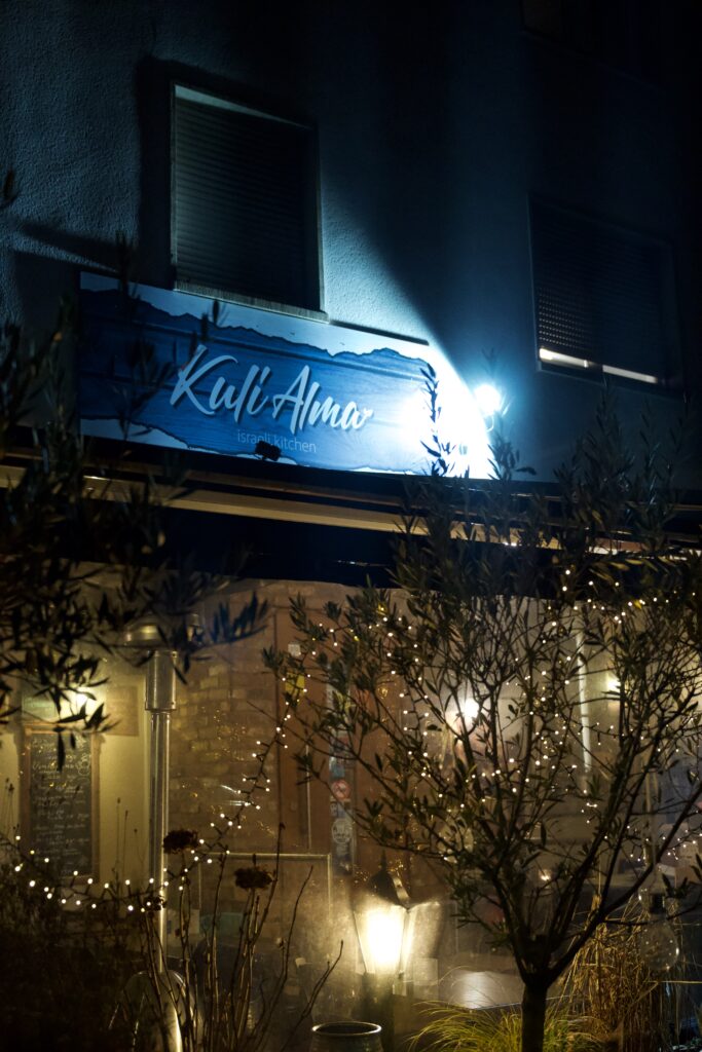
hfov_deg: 28.1
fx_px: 1403
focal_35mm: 48
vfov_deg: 41.1
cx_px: 351
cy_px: 526
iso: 3200
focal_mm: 32
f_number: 2.8
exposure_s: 1/125
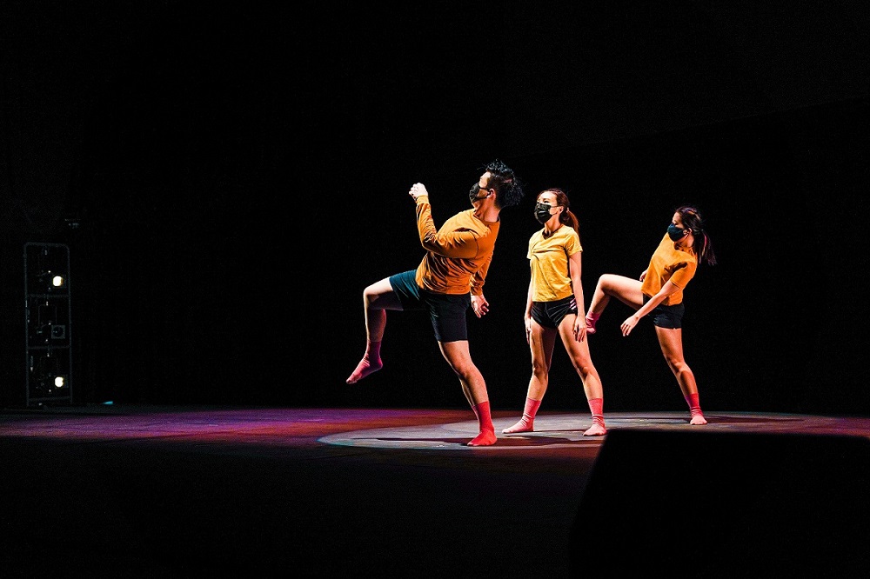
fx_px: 1268
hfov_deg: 37.9
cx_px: 435
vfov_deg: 25.7
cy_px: 290
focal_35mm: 52
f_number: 1.8
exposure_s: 1/320
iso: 640
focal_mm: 35
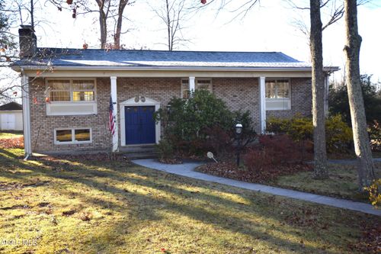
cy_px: 127
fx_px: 349
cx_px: 190
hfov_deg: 57.2
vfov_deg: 39.9
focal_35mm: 33
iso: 100
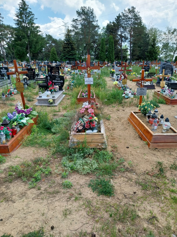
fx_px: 177
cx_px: 88
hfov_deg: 53.1
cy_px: 118
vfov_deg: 67.3
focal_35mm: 26
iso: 25
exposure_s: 1/509
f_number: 1.8
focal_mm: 4
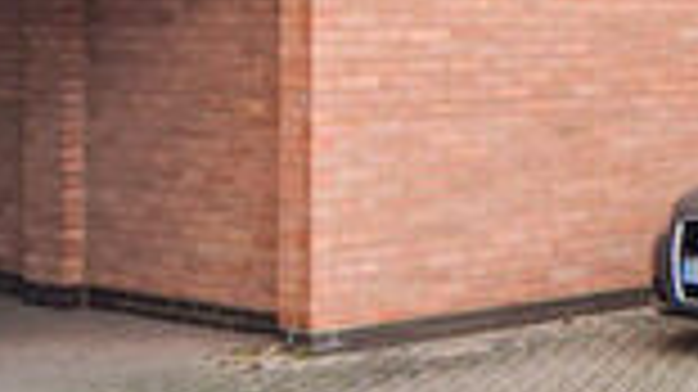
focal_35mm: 85
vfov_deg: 14.0
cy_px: -11
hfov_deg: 16.4
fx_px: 1572
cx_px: 1522
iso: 100
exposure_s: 1/30
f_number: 4.5
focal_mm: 12
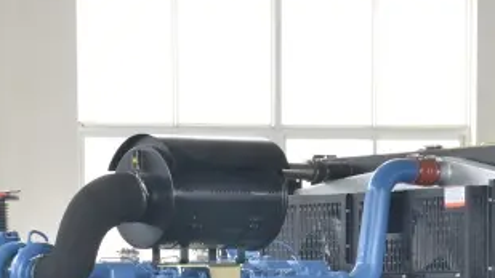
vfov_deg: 5.9
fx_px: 2665
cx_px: 139
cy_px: 387
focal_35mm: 203
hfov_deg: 10.6
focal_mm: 50
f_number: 5
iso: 320
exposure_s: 1/8
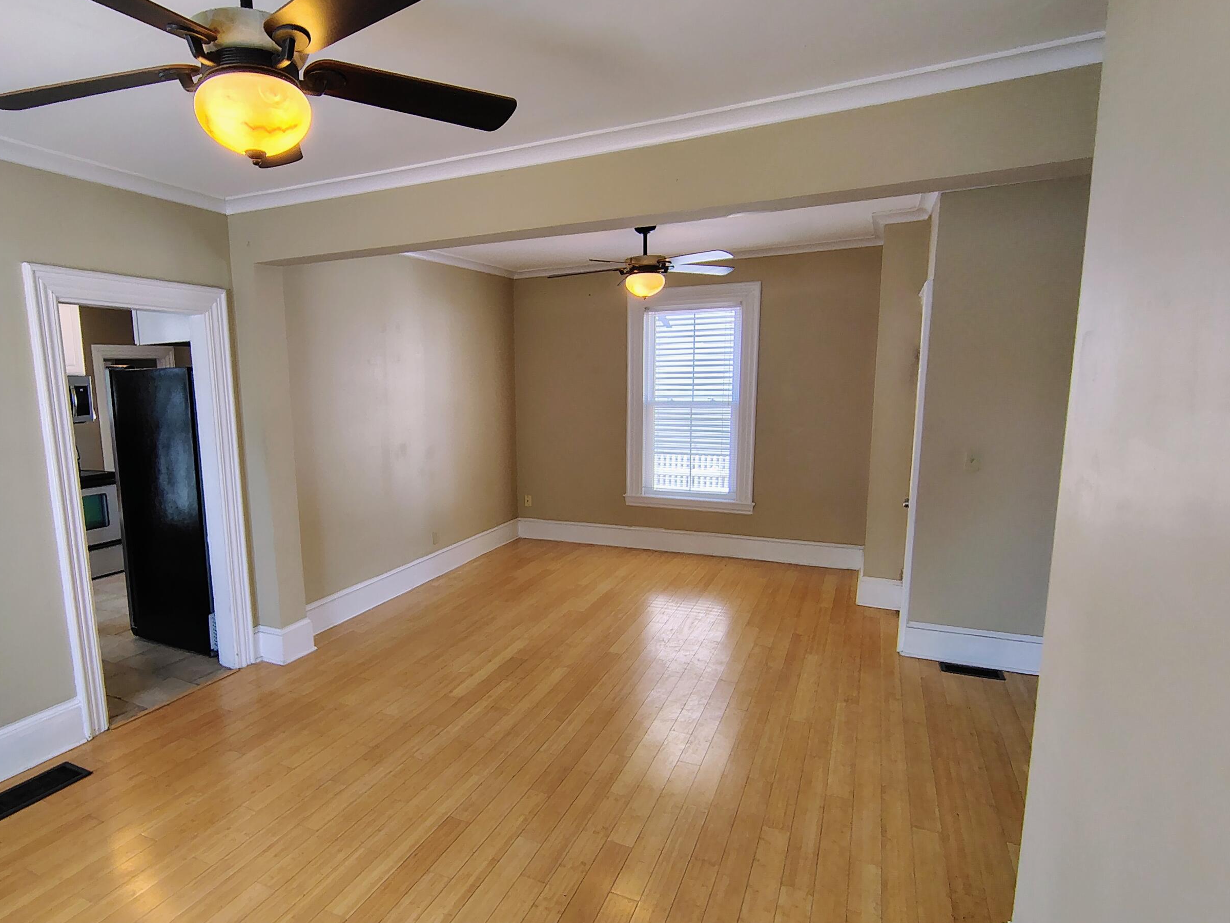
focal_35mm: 20
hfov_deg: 80.5
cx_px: 477
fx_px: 711
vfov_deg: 65.9
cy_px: 497
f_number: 2.2
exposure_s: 1/60
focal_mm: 2.13
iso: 325
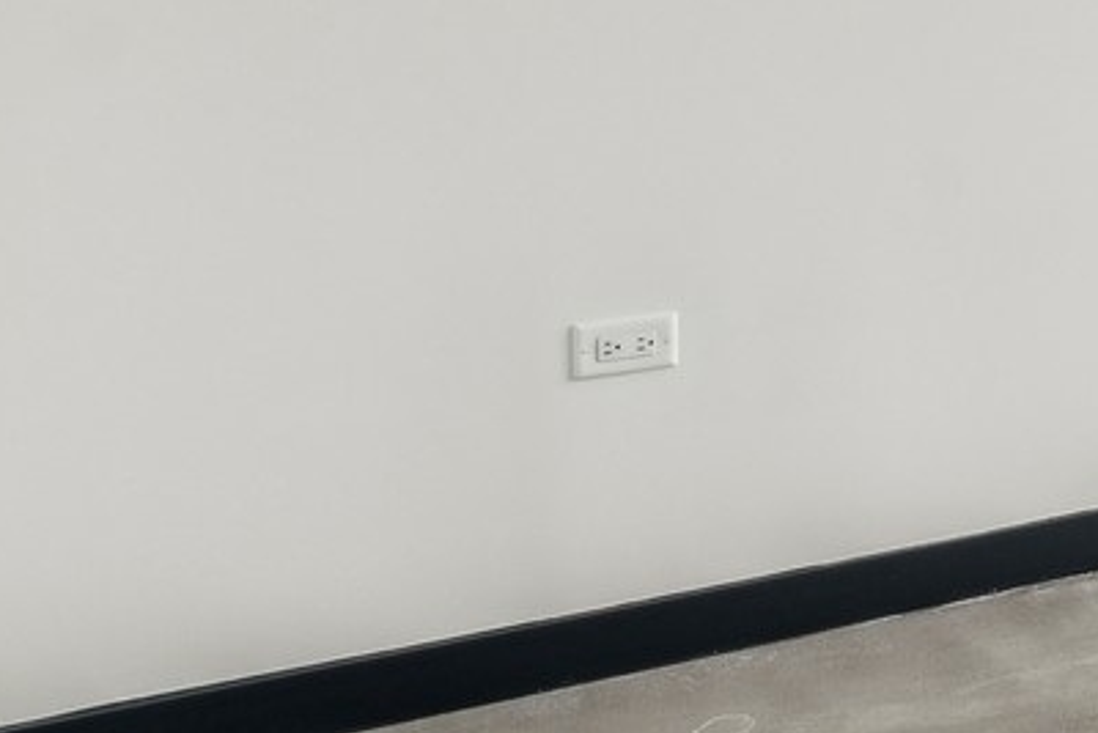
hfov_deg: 20.9
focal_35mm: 64
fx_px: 1953
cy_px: -129
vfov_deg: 20.0
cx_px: 2004
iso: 320
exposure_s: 1/160
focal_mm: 16
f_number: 8
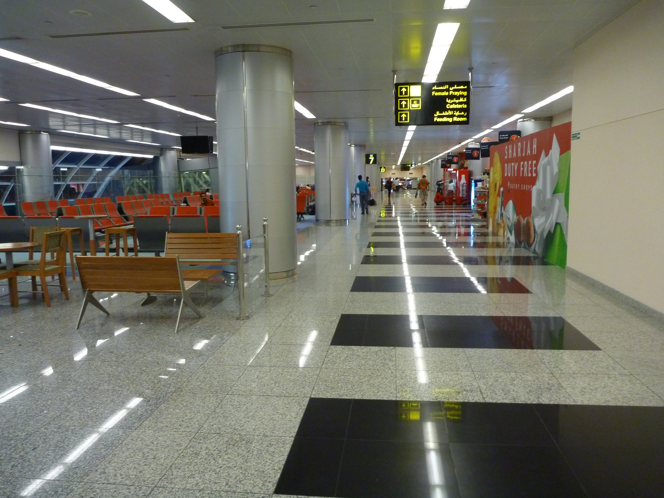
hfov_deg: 63.4
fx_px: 537
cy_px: 249
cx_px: 332
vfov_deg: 49.7
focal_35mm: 28
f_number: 3.3
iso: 400
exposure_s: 1/15
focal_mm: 5
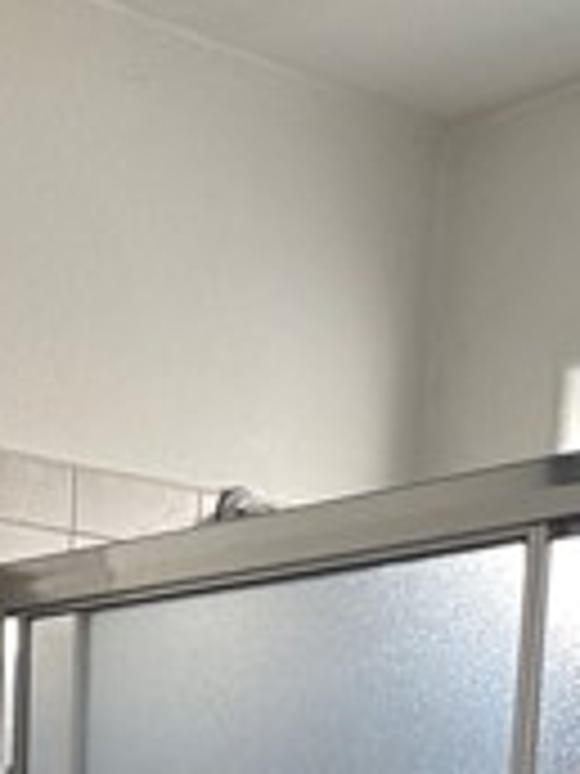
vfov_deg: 18.0
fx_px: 2078
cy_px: 1278
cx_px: -54
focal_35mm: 93
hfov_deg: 15.5
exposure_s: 1/60
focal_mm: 5.1
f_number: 1.6
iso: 160
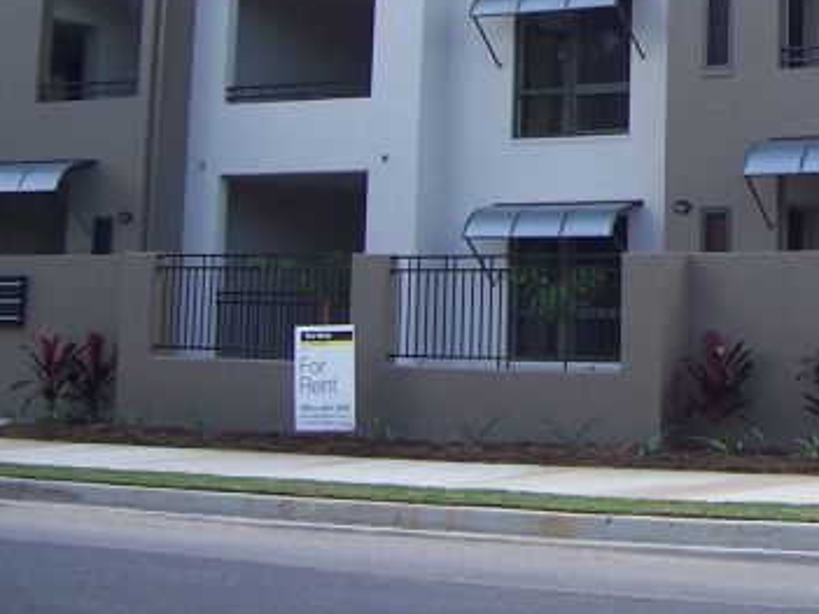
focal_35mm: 82
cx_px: 894
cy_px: -77
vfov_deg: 17.3
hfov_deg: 22.5
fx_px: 1939
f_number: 3
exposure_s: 1/350
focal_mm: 6
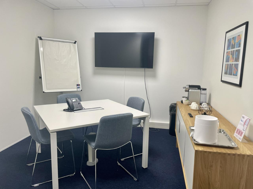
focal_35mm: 26
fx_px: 190
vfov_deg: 53.1
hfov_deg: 67.3
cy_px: 94
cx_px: 126
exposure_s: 1/100
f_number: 1.6
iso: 100
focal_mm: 4.2
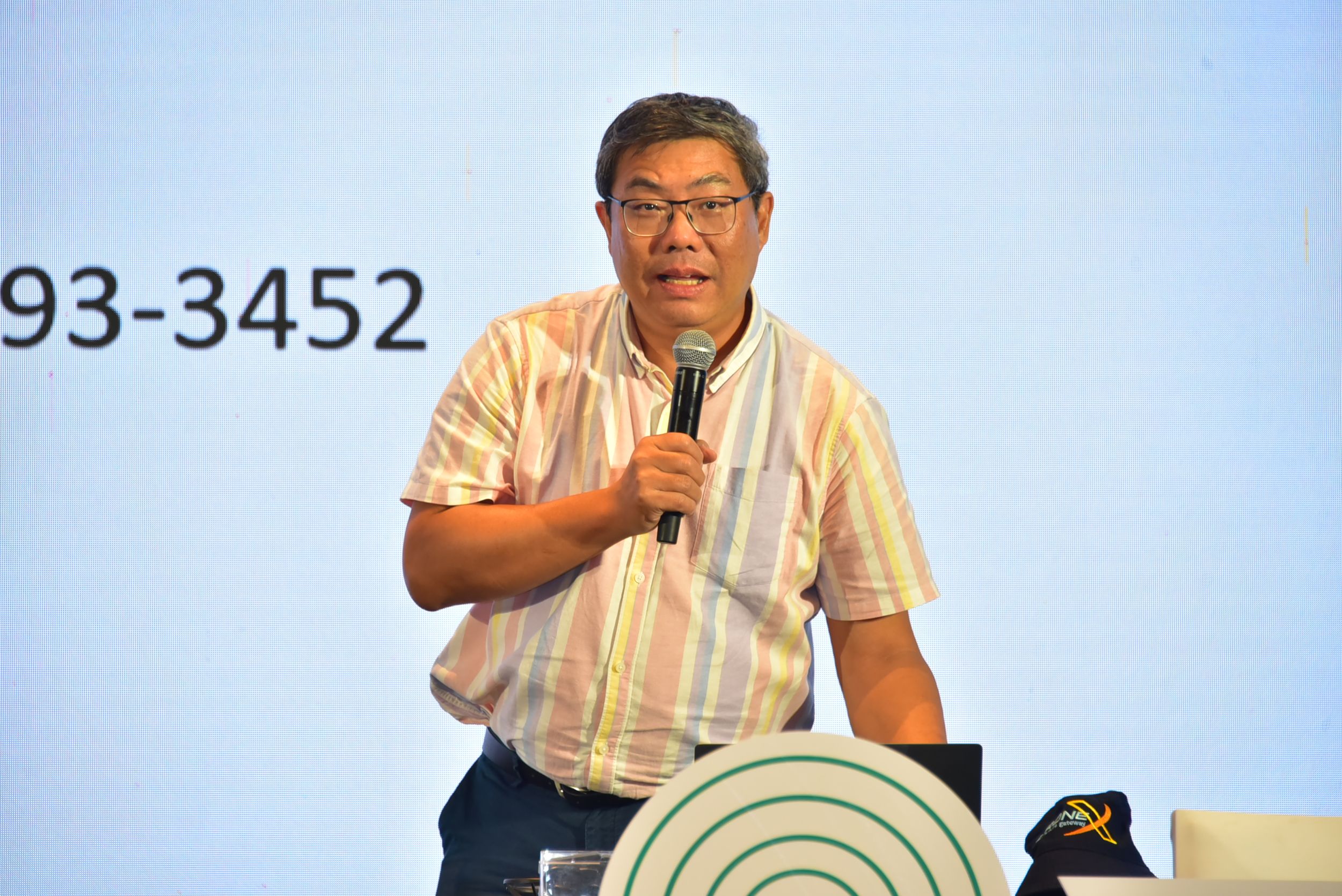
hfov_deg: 8.9
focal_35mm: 230
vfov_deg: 6.0
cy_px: 448
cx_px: 671
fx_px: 8577
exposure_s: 1/100
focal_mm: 230
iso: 1600
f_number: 6.3
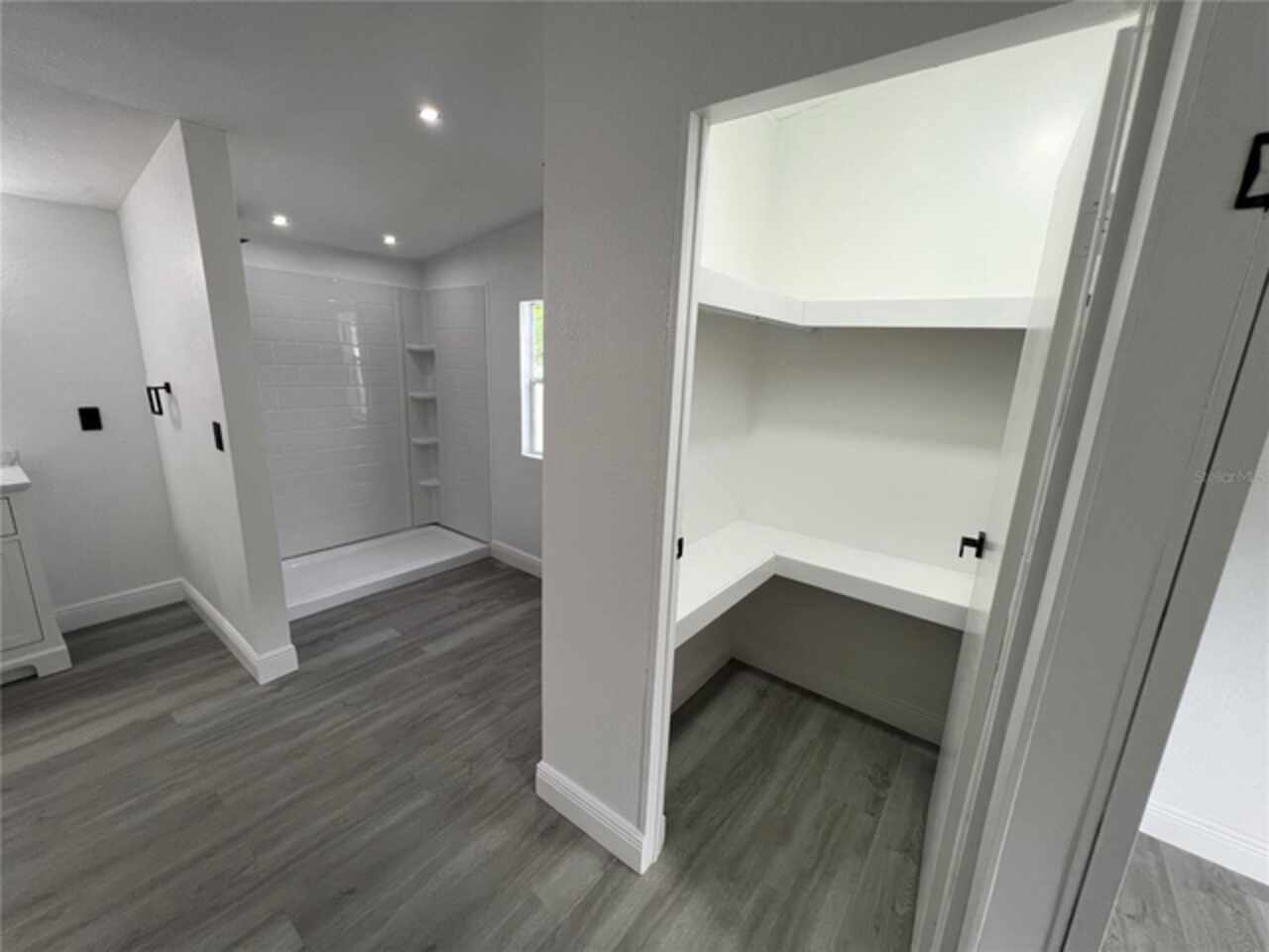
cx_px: 634
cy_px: 476
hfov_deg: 106.2
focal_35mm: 13
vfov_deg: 89.9
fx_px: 477
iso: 125
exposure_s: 1/120
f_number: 1.8
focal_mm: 1.57
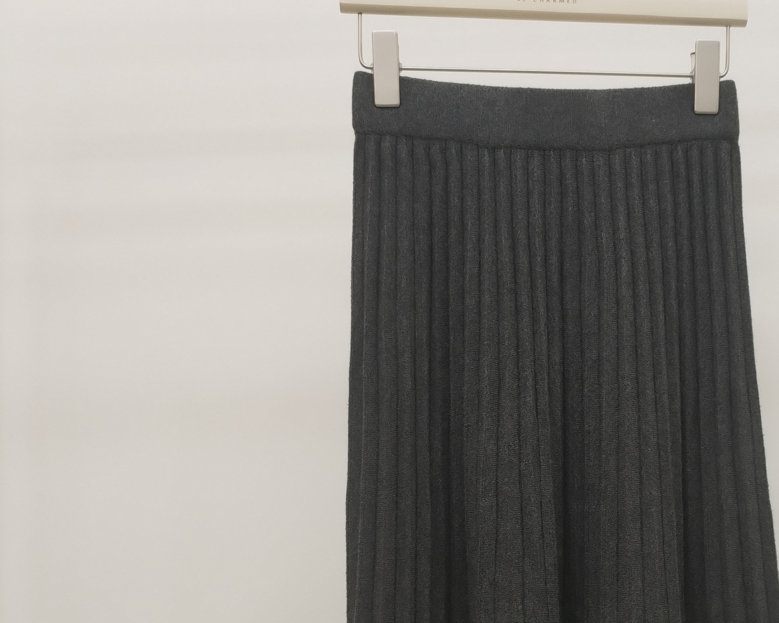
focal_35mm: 53
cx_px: 533
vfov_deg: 27.6
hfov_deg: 34.9
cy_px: 560
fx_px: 1222
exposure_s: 1/100
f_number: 1.8
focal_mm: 4.75
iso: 271
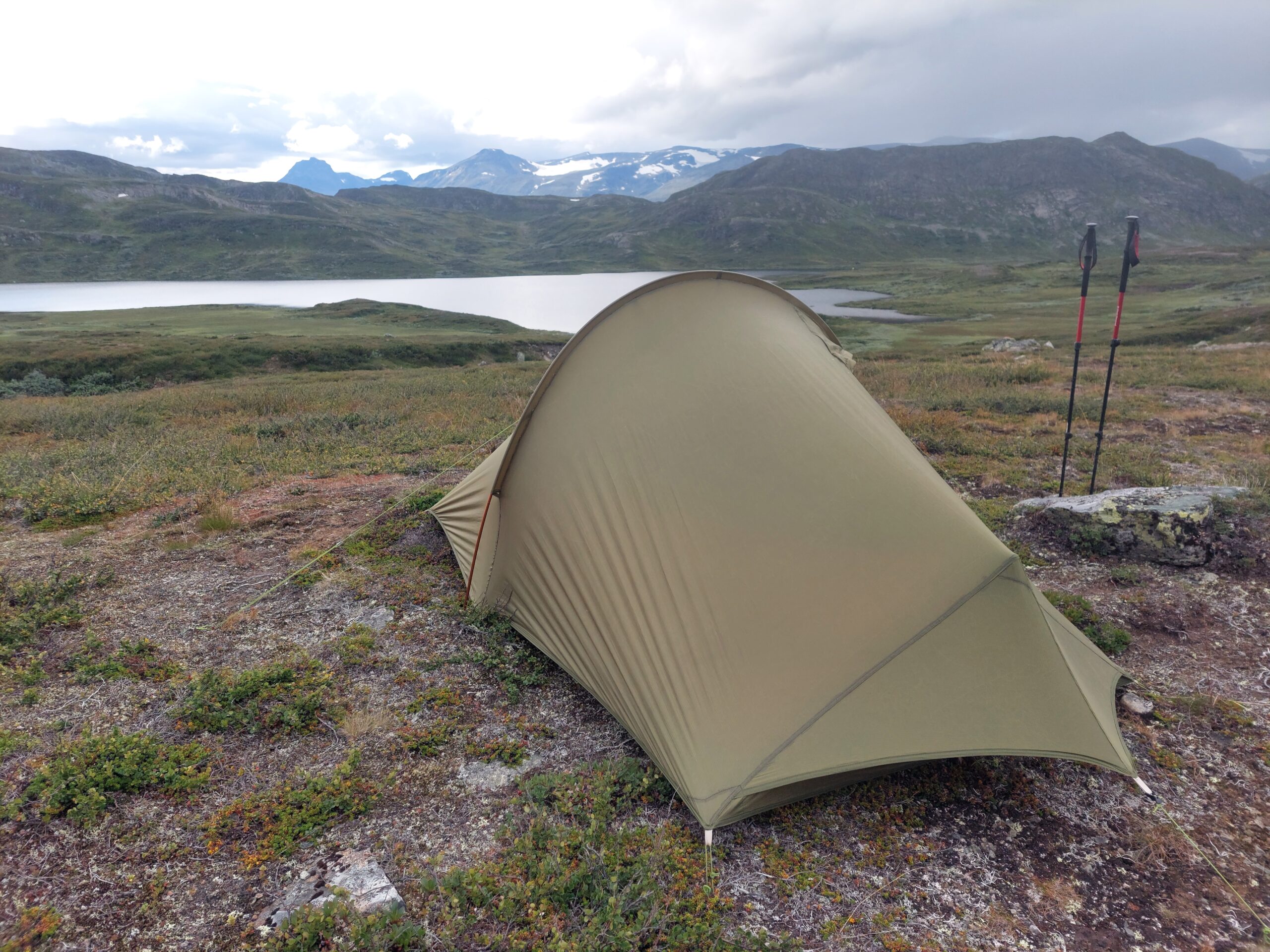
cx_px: 635
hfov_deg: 71.6
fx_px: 881
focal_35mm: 24
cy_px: 476
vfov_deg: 56.8
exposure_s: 1/584
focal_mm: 5.23
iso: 40
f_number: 1.8
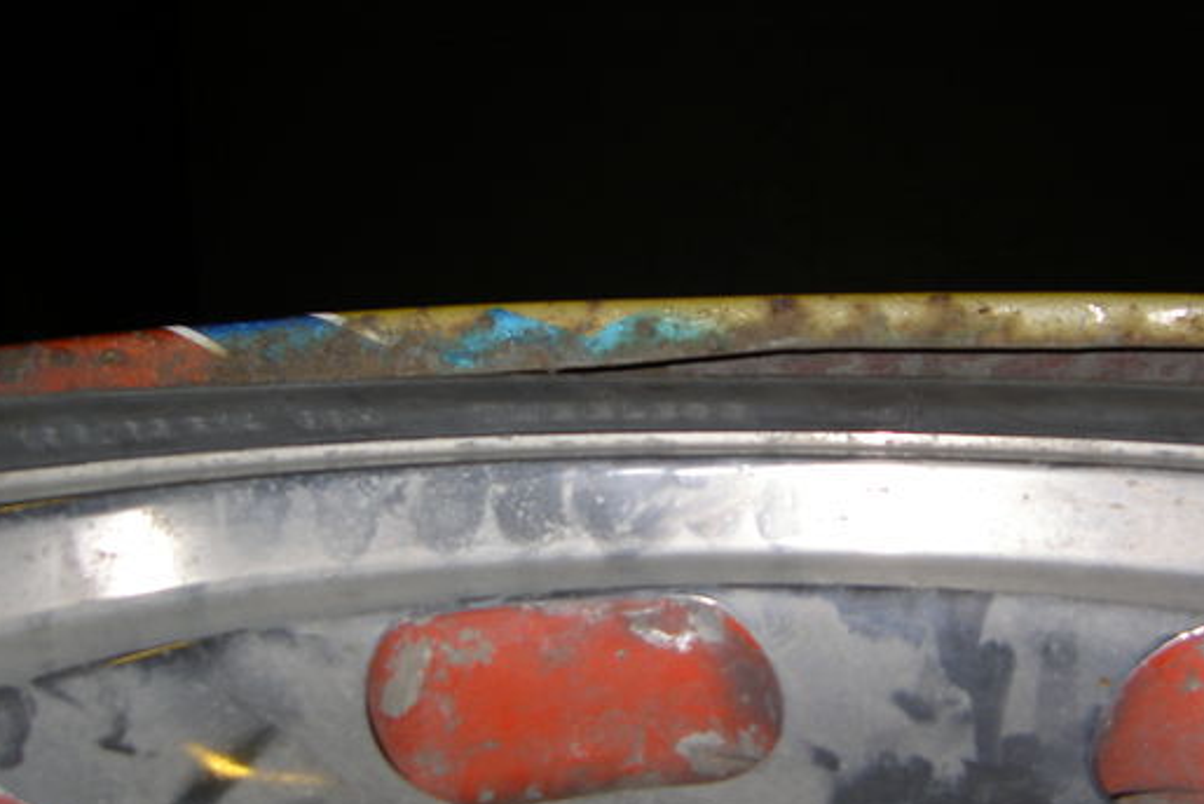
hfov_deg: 44.2
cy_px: 443
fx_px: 1472
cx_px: 736
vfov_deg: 30.5
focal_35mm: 44
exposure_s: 1/60
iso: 50
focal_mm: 5.6
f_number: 2.8
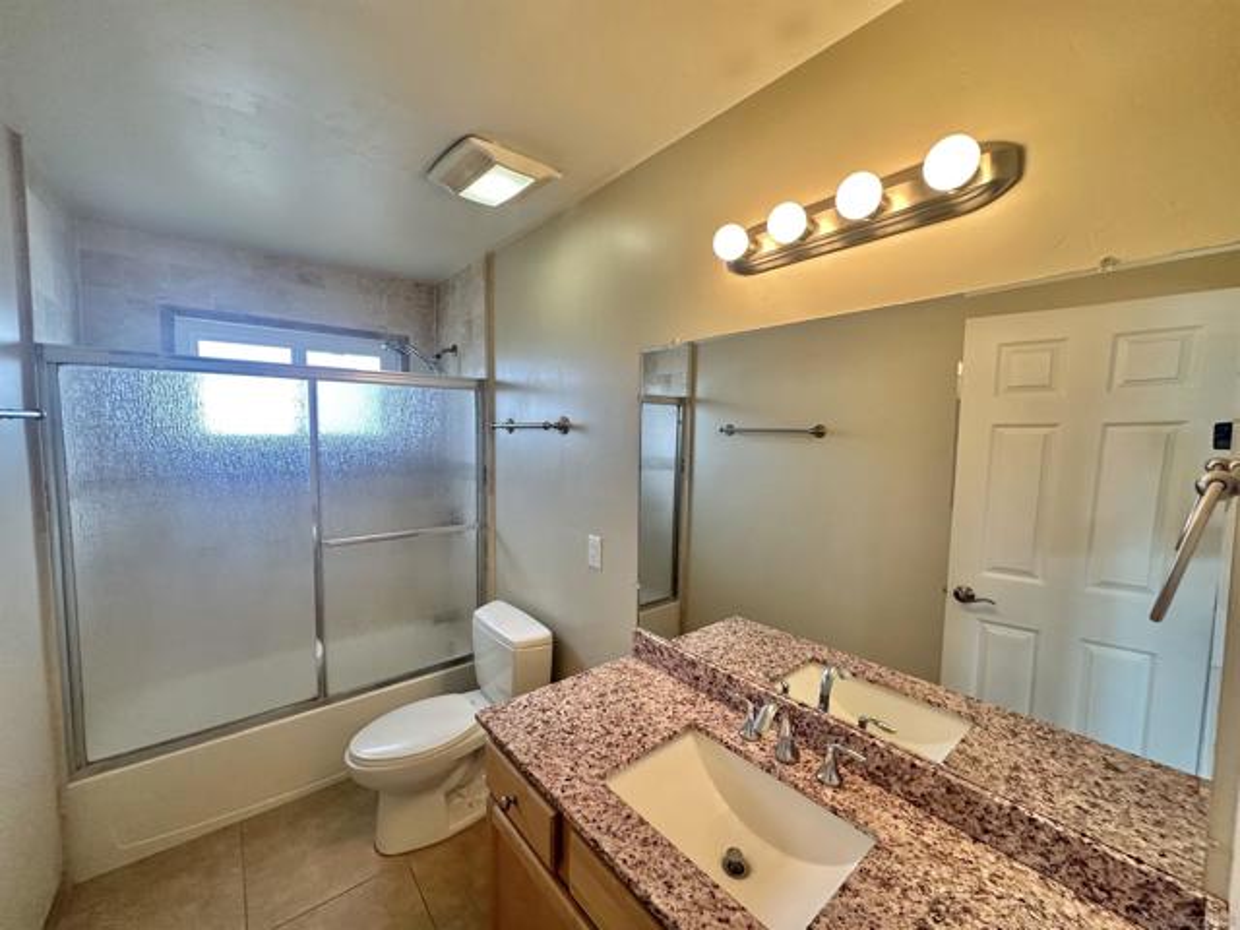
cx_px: 620
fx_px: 502
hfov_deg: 102.1
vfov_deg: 85.7
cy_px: 465
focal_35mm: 14
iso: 160
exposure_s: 1/120
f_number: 2.2
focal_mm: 2.22
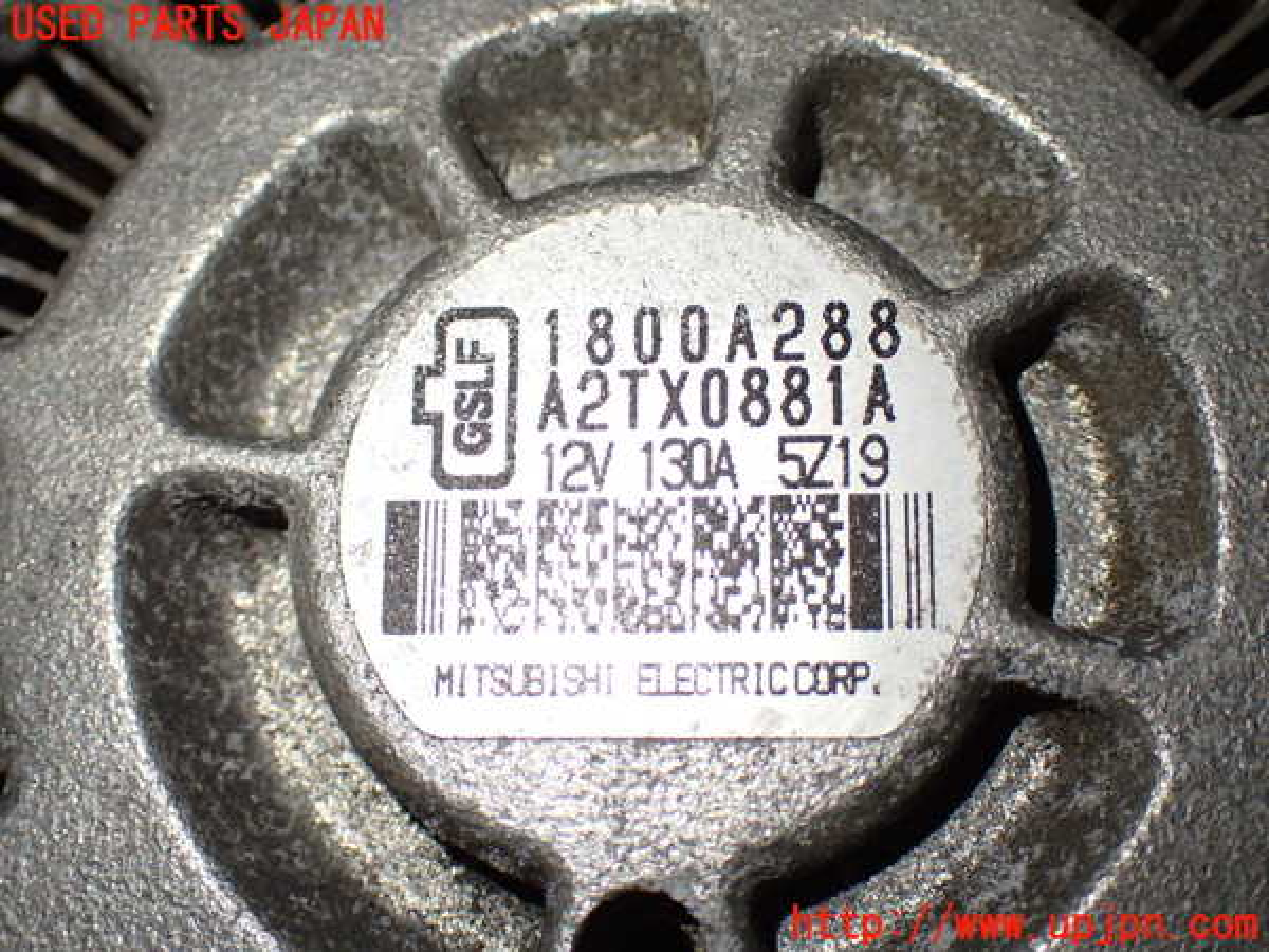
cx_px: 634
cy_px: 476
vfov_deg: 29.1
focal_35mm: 50
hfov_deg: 38.2
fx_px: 1833
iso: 400
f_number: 3.2
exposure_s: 1/200
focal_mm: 9.01
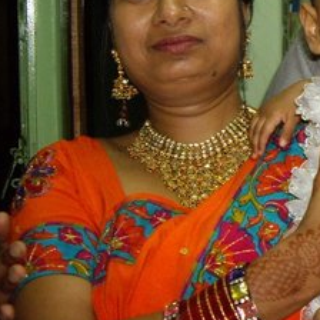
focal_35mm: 96
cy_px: 61
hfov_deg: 17.1
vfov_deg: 17.9
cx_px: 403
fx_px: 1004
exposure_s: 1/40
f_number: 2.7
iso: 200
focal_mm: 6.2
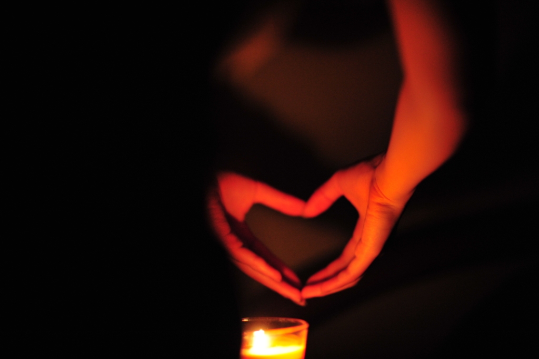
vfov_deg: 16.0
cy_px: 180
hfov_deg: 23.9
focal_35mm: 85
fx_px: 1272
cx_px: 270
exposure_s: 1/160
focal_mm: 85
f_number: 1.4
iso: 2500
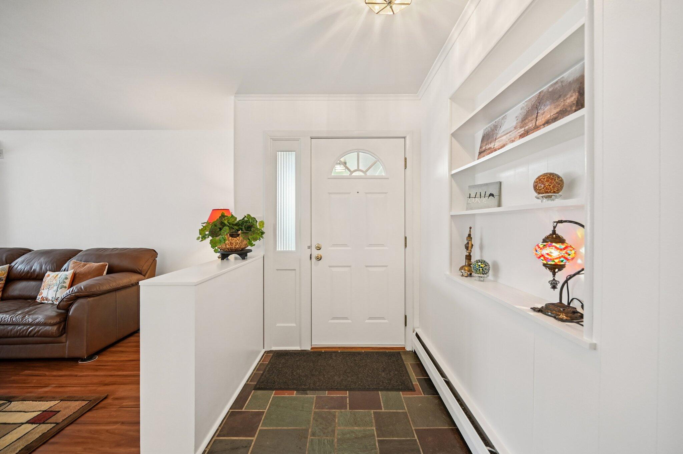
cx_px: 342
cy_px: 227
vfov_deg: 81.1
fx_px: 265
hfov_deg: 104.3
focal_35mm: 14
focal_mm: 14
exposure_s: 1/20
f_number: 4
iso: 400
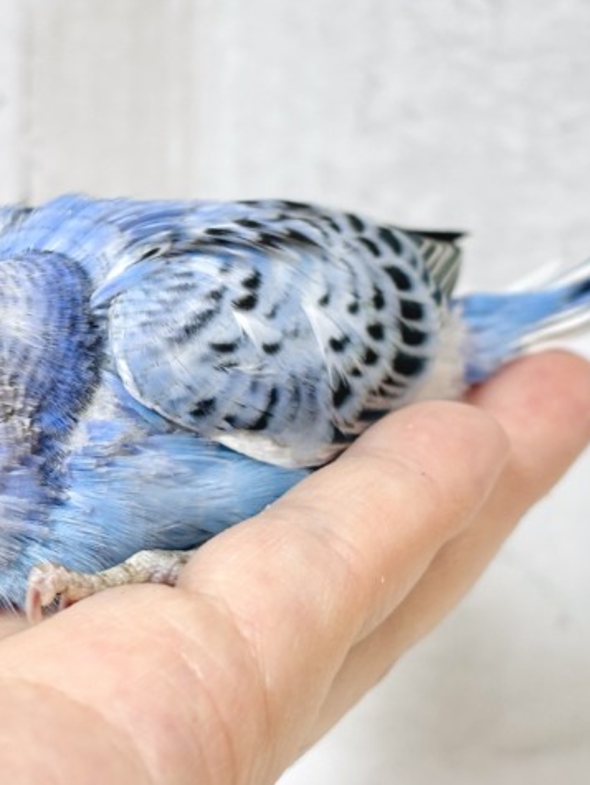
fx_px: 1589
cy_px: 395
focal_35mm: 70
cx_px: 213
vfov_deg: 27.8
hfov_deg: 21.0
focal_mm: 5.96
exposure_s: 1/50
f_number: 1.6
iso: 32
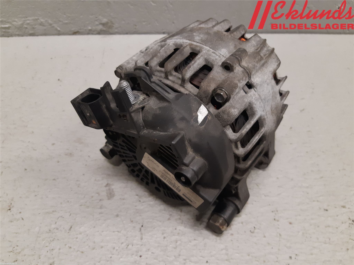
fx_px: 266
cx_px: 177
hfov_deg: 67.3
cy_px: 132
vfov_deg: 53.1
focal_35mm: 26
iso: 160
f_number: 1.7
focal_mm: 3.93
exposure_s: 1/50
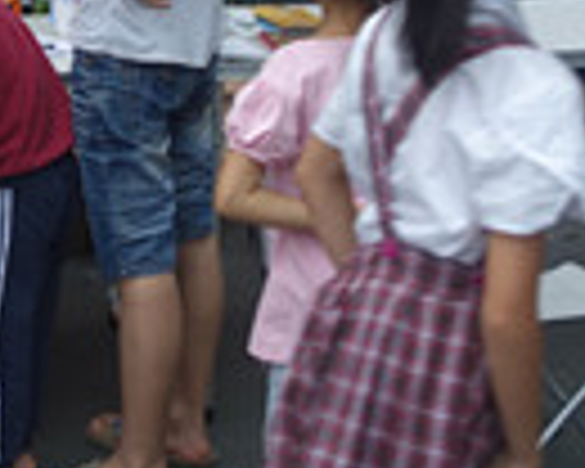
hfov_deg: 18.6
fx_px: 1749
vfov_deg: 14.6
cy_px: -128
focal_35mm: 101
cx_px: 22
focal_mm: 10.4
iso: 125
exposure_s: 1/100
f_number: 2.5
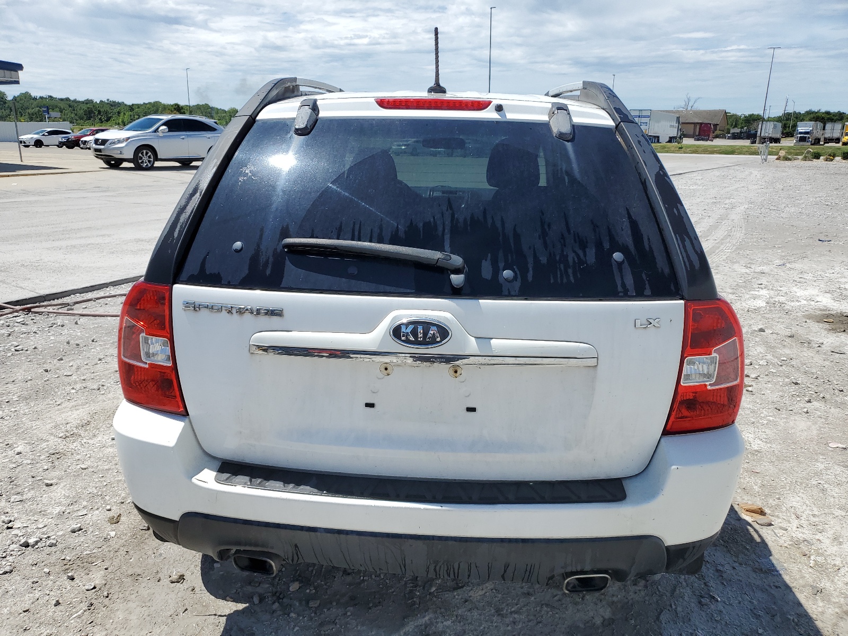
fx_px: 637
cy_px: 318
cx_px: 424
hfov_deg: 67.3
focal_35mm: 26
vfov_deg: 53.1
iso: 50
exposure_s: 1/3333
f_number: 1.5
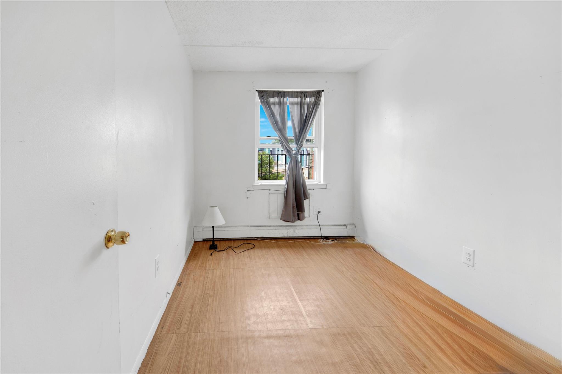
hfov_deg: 112.6
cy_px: 187
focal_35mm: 12
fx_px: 187
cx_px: 281
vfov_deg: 90.0
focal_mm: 8
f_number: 8
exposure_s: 1/1.25
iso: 100
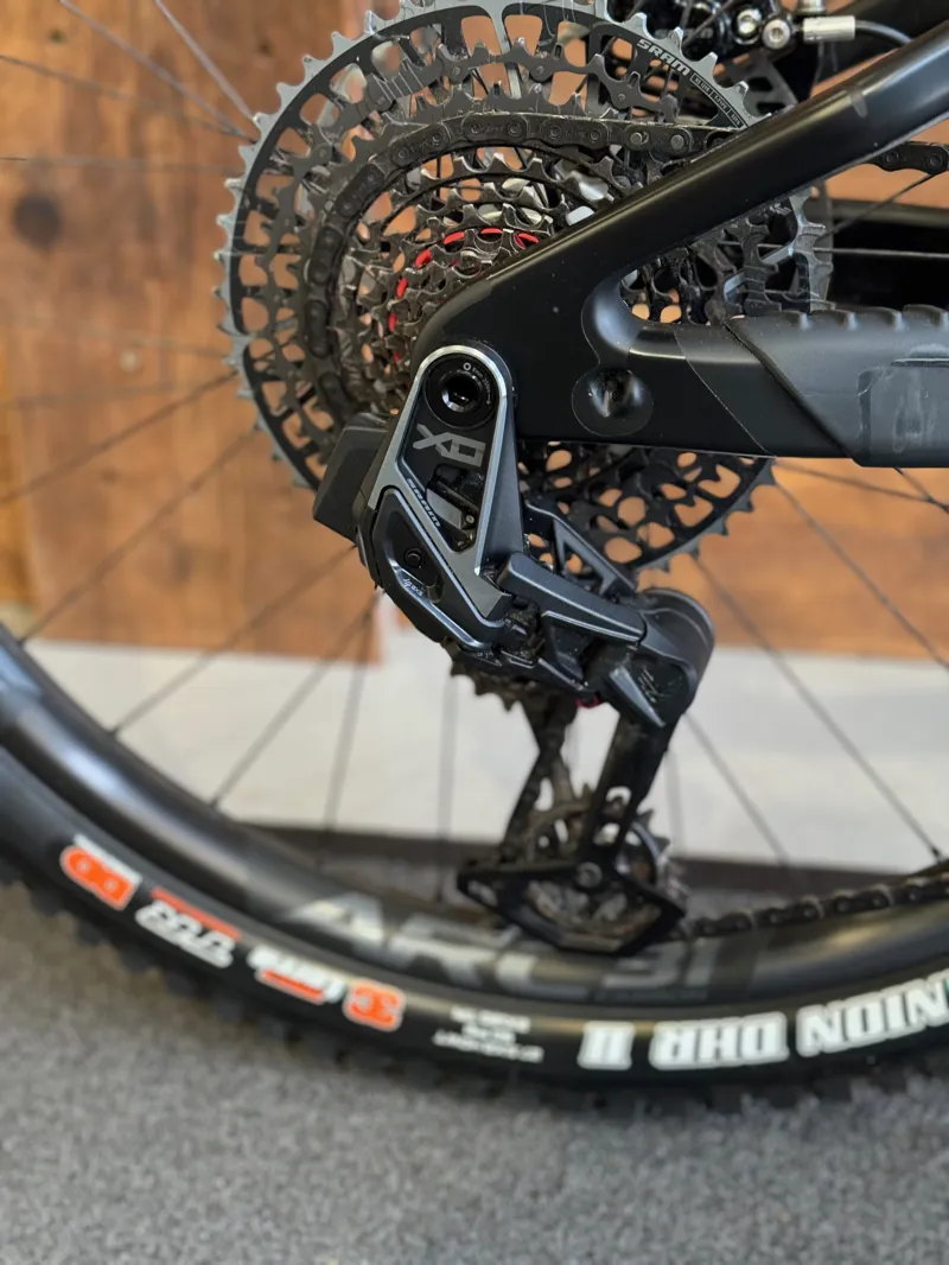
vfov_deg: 39.6
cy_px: 632
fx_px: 1754
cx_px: 474
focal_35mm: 48
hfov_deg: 30.3
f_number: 1.78
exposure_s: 1/50
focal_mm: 6.76
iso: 250
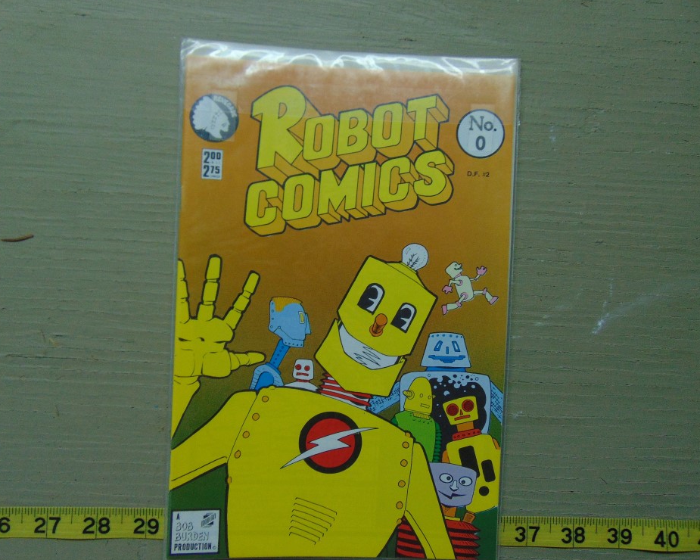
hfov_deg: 64.1
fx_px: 559
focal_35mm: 27
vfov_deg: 53.2
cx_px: 352
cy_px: 290
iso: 160
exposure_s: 1/30
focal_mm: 4.5
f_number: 3
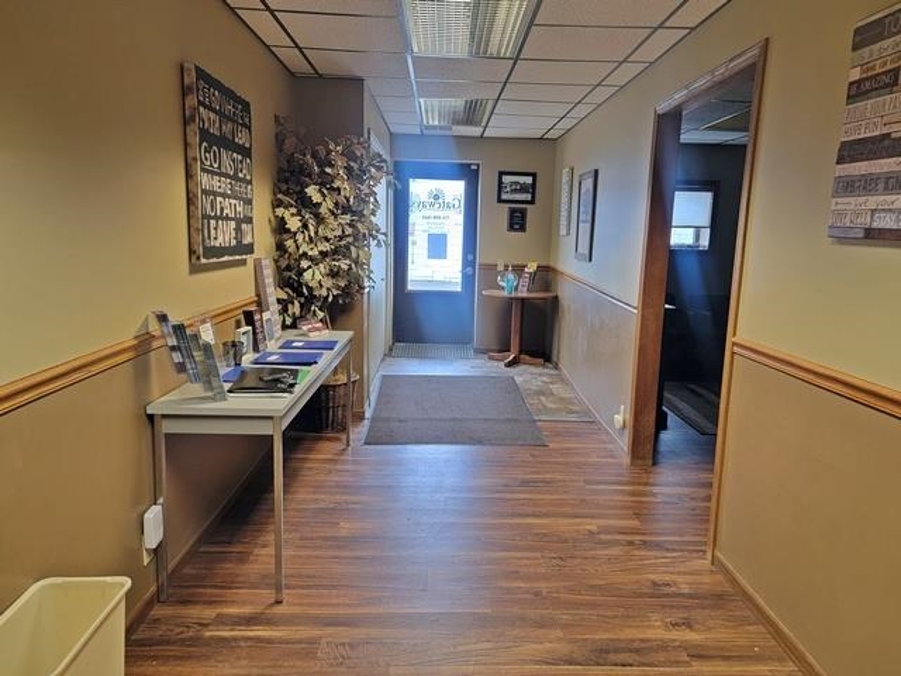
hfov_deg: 71.6
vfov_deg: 56.8
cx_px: 450
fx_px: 625
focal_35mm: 24
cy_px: 338
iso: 200
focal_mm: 6.7
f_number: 1.8
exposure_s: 1/60
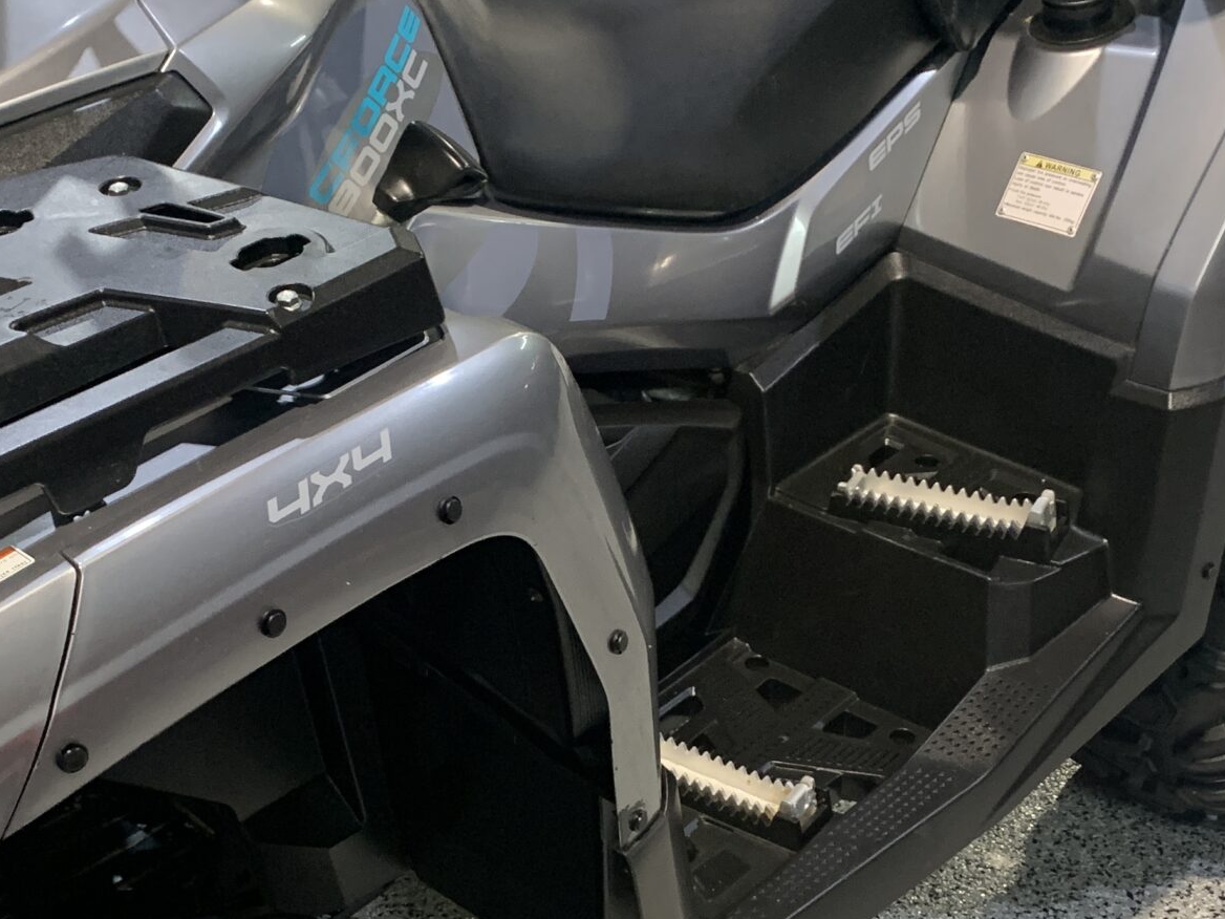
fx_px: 2017
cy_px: 703
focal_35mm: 57
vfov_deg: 25.3
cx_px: 581
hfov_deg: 33.8
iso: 250
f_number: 1.8
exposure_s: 1/60
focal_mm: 4.25
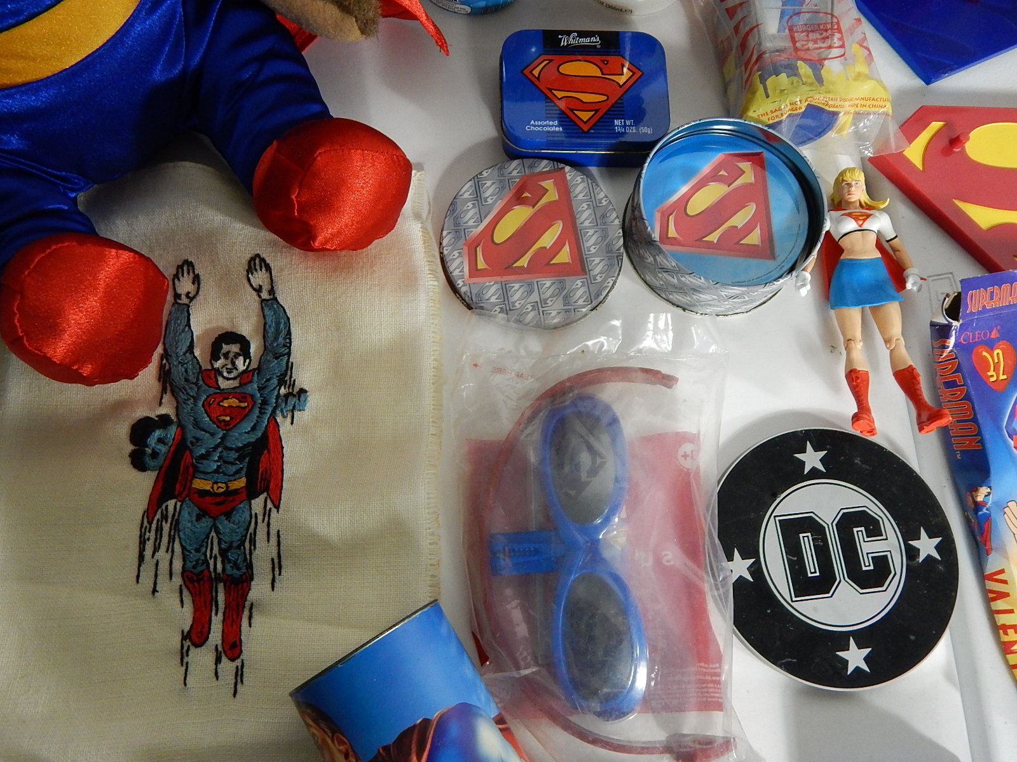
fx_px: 734
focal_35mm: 25
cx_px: 508
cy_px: 381
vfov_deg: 54.9
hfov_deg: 69.4
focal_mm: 4.5
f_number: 3.1
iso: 400
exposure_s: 1/30
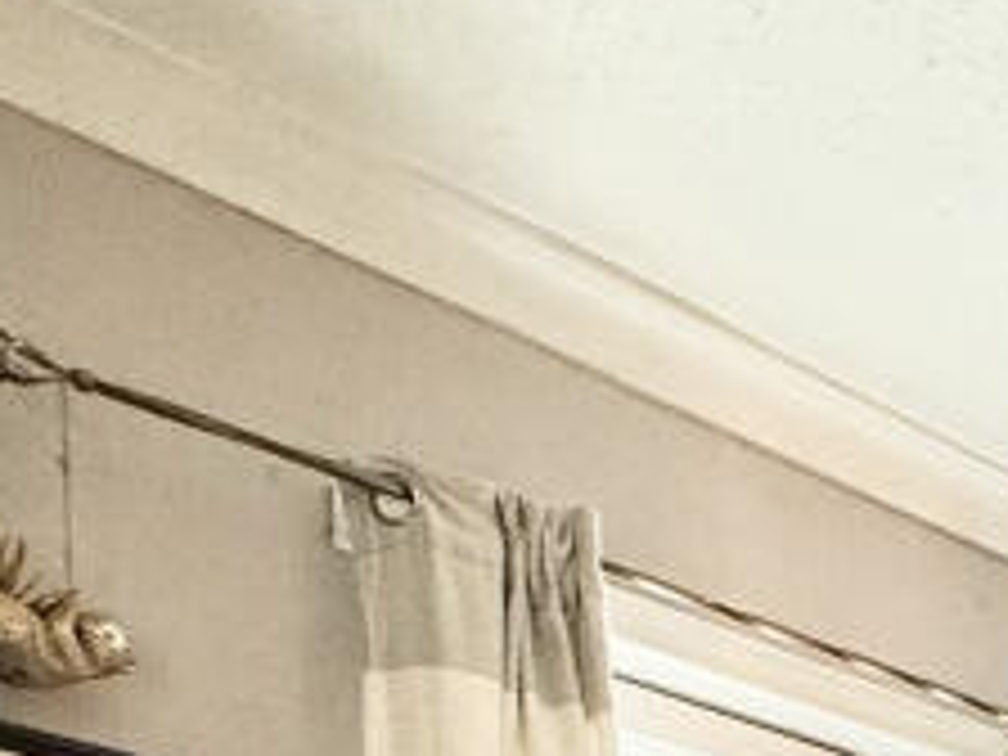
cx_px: 1467
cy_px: 1593
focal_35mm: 64
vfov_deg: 16.3
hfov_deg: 24.4
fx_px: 1864
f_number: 2.2
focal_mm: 2.22
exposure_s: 1/50
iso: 250
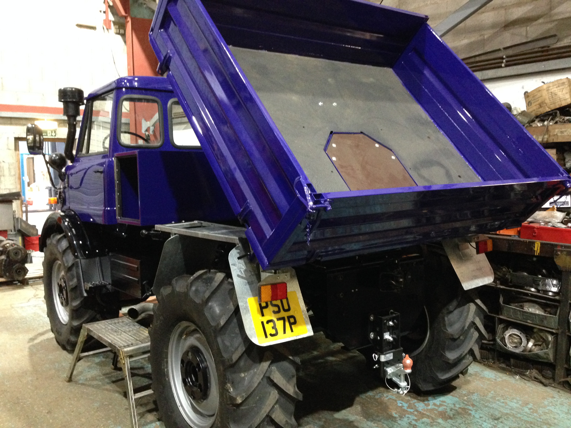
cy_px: 214
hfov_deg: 55.4
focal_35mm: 33
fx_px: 544
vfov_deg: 42.9
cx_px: 286
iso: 500
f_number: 2.4
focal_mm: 4.12
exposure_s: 1/15
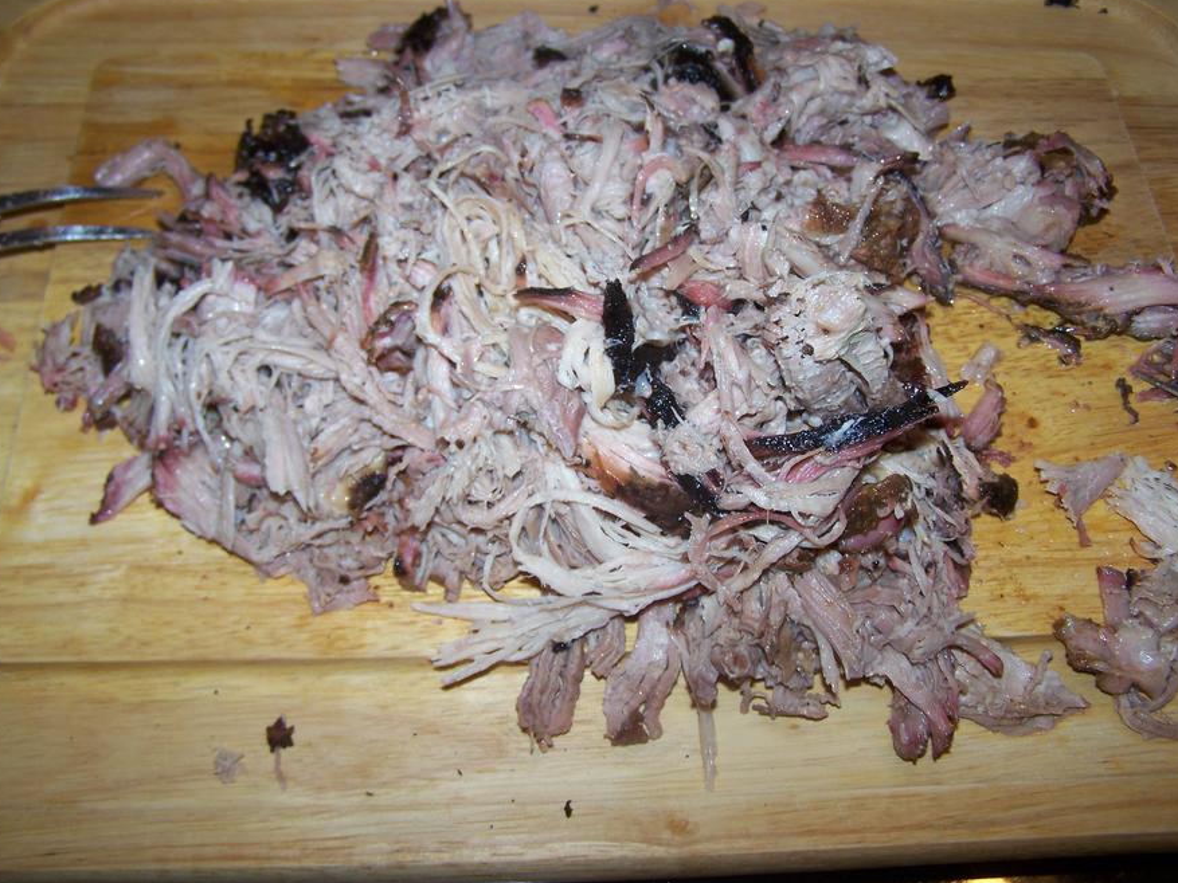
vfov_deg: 36.8
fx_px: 1327
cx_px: 584
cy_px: 437
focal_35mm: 39
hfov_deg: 47.9
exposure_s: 1/60
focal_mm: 6.3
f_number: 2.8
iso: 80
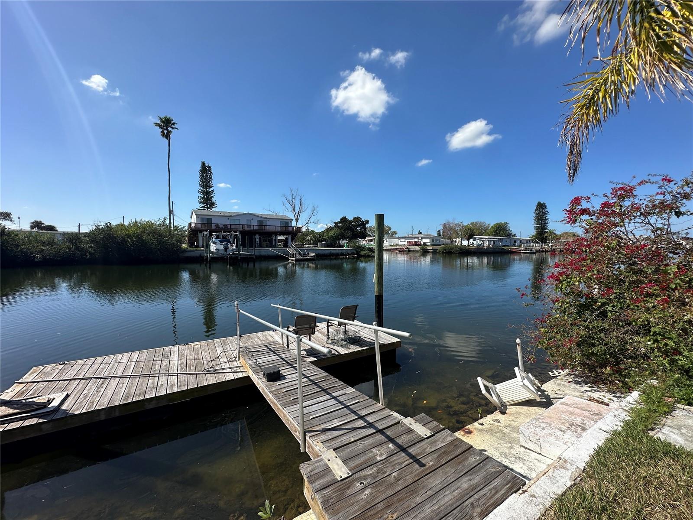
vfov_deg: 85.7
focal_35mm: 14
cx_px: 346
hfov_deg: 102.1
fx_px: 280
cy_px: 260
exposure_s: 1/1984
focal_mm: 2.22
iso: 40
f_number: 2.2
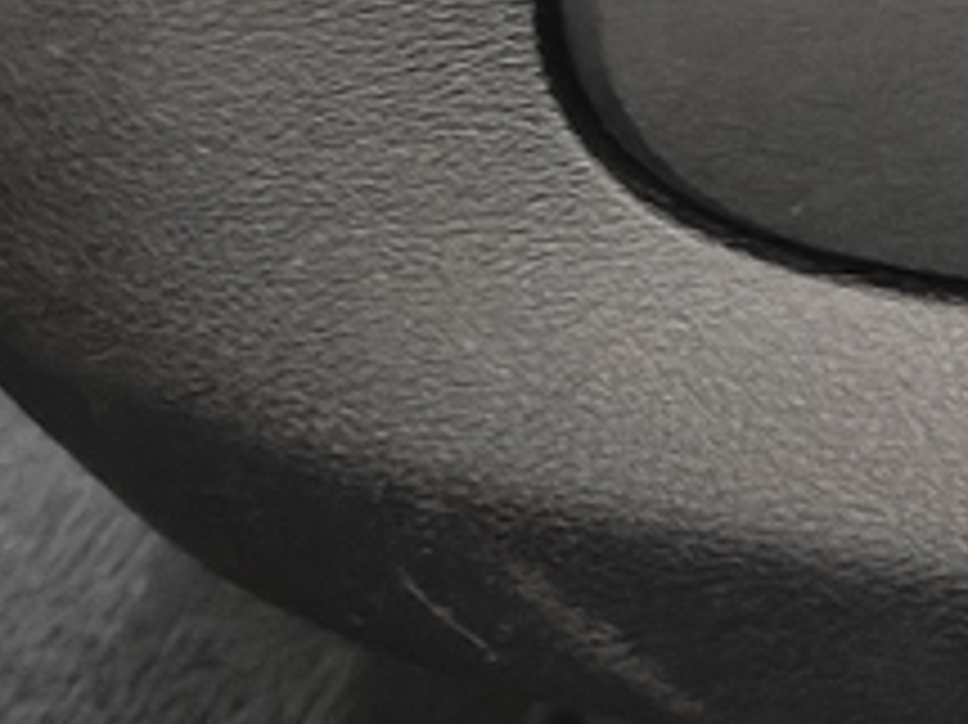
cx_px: 1837
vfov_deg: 9.0
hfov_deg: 11.3
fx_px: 4500
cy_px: -306
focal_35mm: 161
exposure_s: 1/20
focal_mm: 5.59
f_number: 1.8
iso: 2000
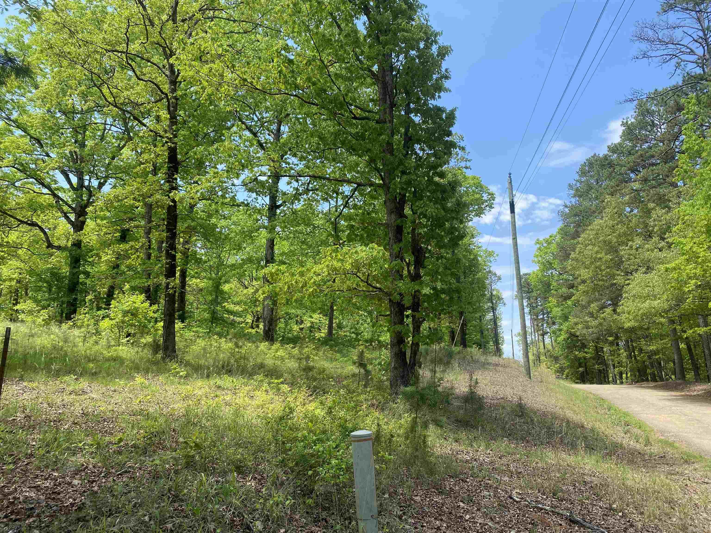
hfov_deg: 67.3
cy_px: 266
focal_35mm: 26
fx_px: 534
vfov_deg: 53.1
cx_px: 356
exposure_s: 1/816
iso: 32
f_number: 1.8
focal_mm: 4.25
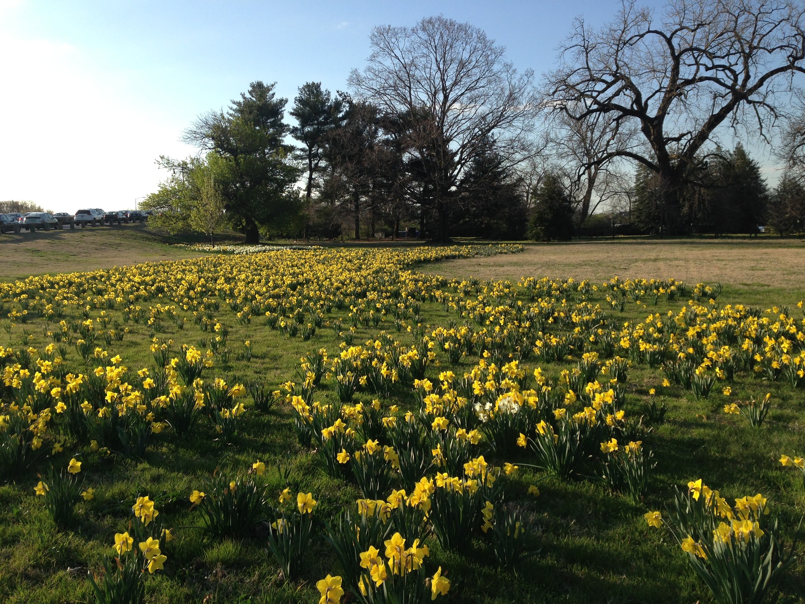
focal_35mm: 33
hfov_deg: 55.4
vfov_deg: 42.9
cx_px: 402
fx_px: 767
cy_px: 302
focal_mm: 4.12
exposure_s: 1/1022
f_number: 2.4
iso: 50
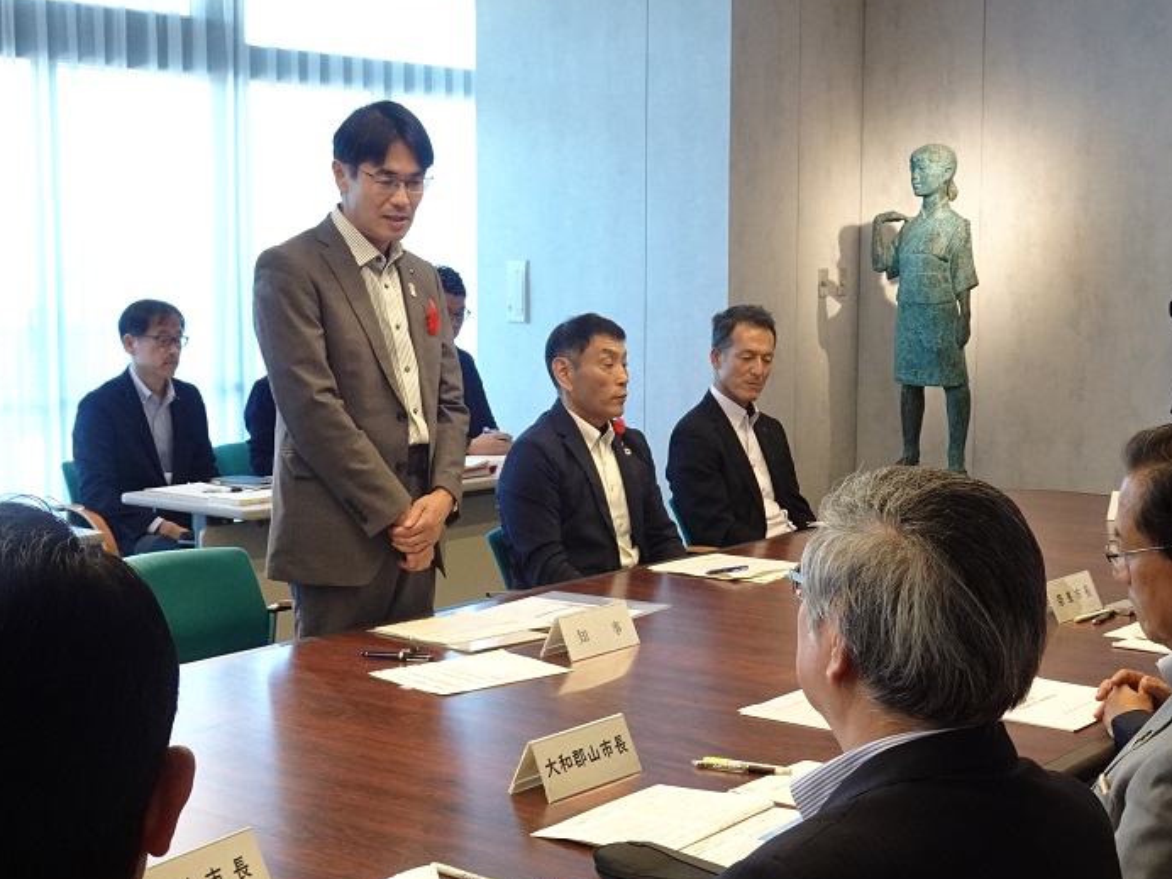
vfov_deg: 27.0
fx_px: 1828
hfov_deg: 35.5
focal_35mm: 54
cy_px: 478
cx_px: 622
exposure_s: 1/50
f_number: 4.5
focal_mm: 7.79
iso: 400
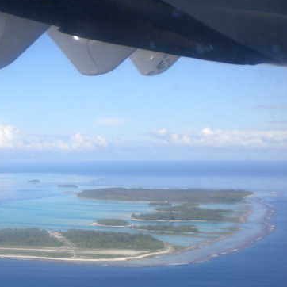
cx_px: -58
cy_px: 237
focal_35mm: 77
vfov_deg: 22.1
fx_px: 722
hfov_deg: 20.9
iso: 80
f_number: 4.6
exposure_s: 1/587
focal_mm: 6.3
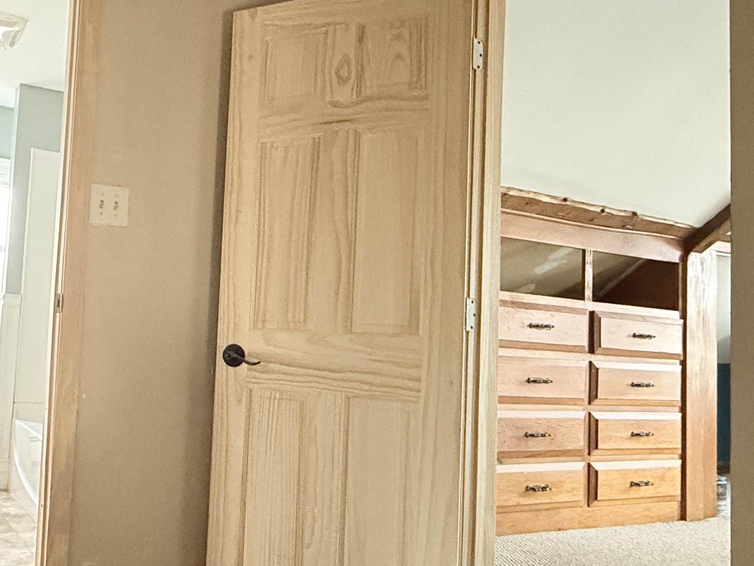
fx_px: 675
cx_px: 168
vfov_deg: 45.4
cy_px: 302
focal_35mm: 31
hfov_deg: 54.9
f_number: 2.2
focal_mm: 2.22
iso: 1000
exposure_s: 1/60
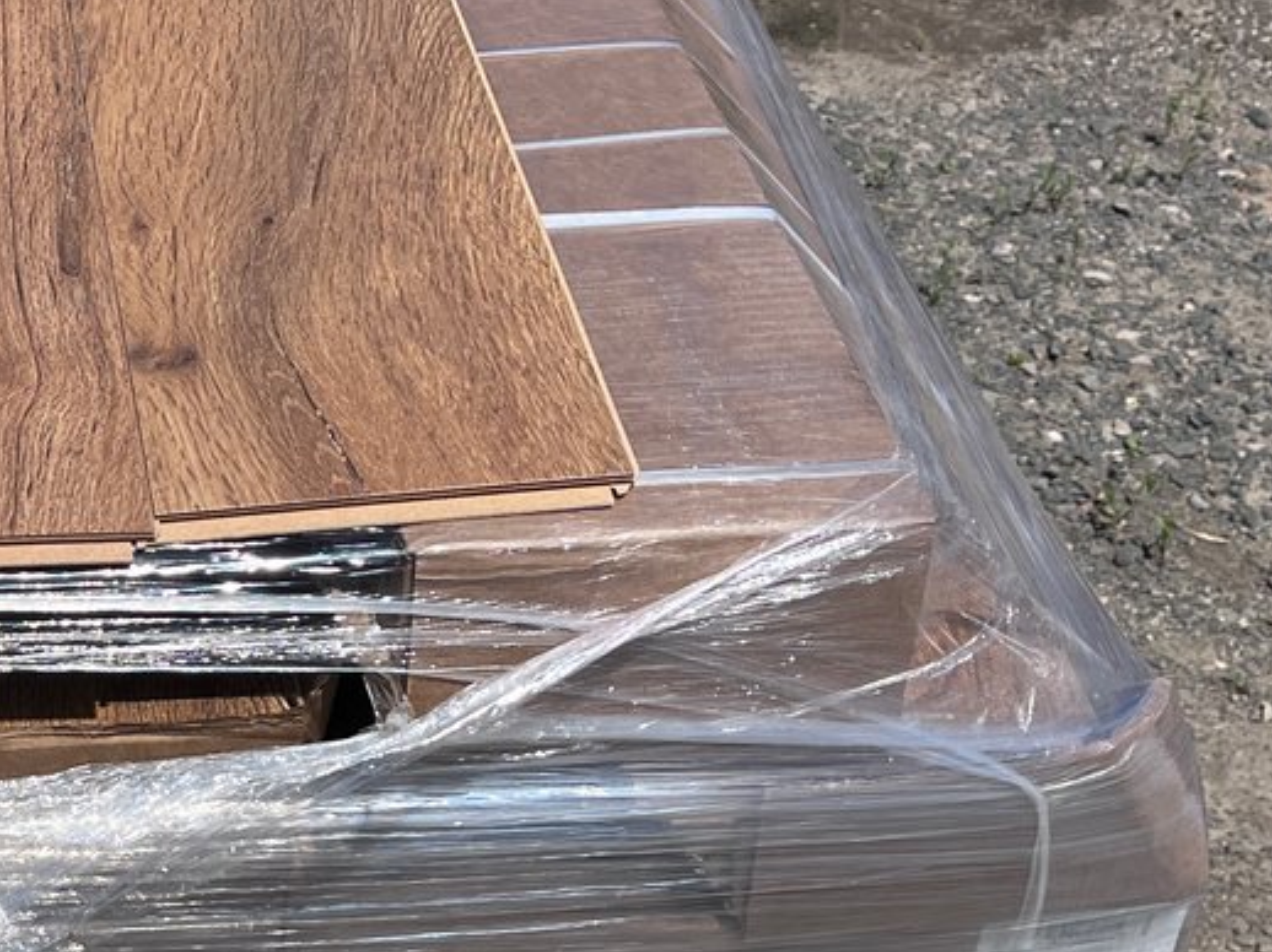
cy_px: 597
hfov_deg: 24.0
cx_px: -131
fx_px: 2791
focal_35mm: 76
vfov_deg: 19.3
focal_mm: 5.1
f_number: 1.6
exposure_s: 1/6494
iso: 50
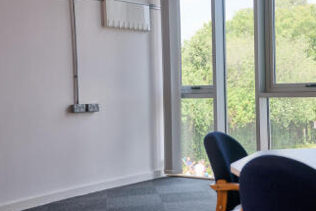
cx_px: 222
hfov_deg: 30.6
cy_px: 87
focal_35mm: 65
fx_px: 571
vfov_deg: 20.9
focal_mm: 44
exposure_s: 1/250
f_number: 4
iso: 200
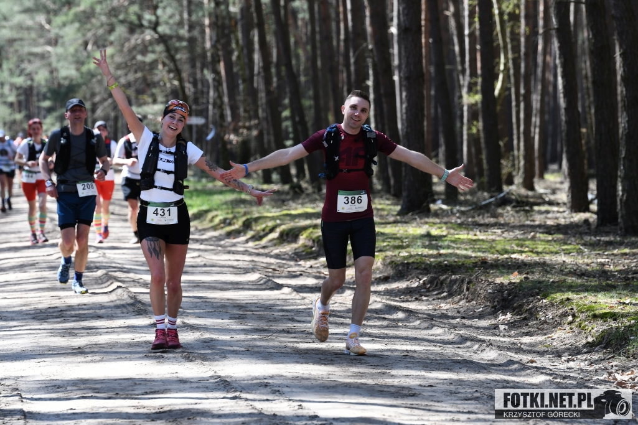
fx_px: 4252
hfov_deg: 8.6
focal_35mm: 240
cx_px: 319
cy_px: 212
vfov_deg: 5.7
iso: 400
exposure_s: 1/500
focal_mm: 160
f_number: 4.5
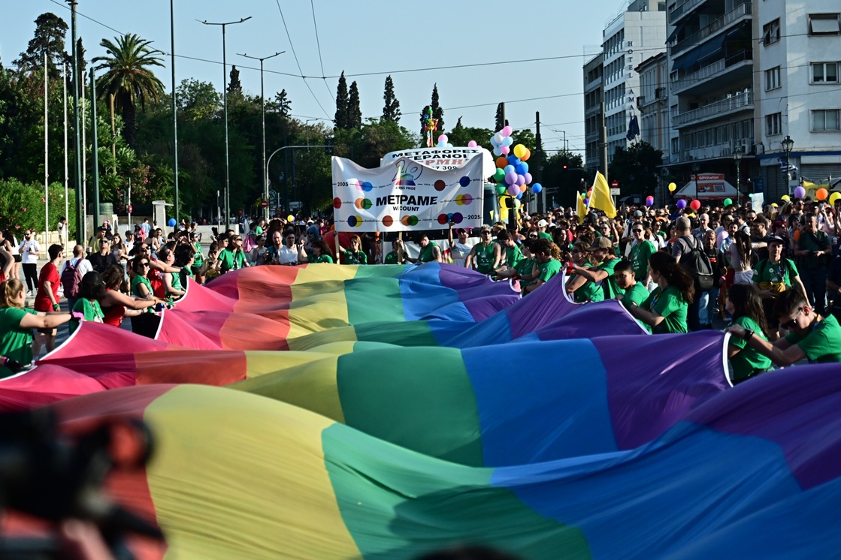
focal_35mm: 59
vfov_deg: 23.0
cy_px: 279
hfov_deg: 33.9
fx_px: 1378
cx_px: 402
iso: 800
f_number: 4
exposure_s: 1/8000
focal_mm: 55
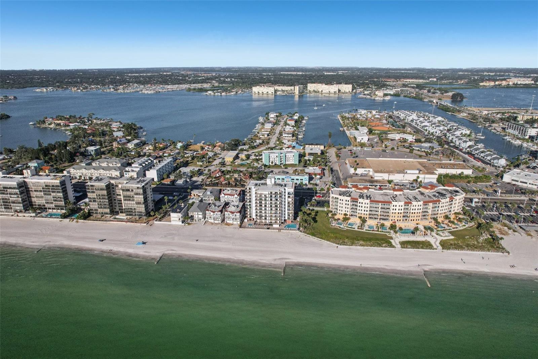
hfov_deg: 78.6
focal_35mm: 22
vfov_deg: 57.2
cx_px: 269
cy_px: 180
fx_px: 329
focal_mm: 8.4
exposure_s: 1/4000
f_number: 2.8
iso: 400
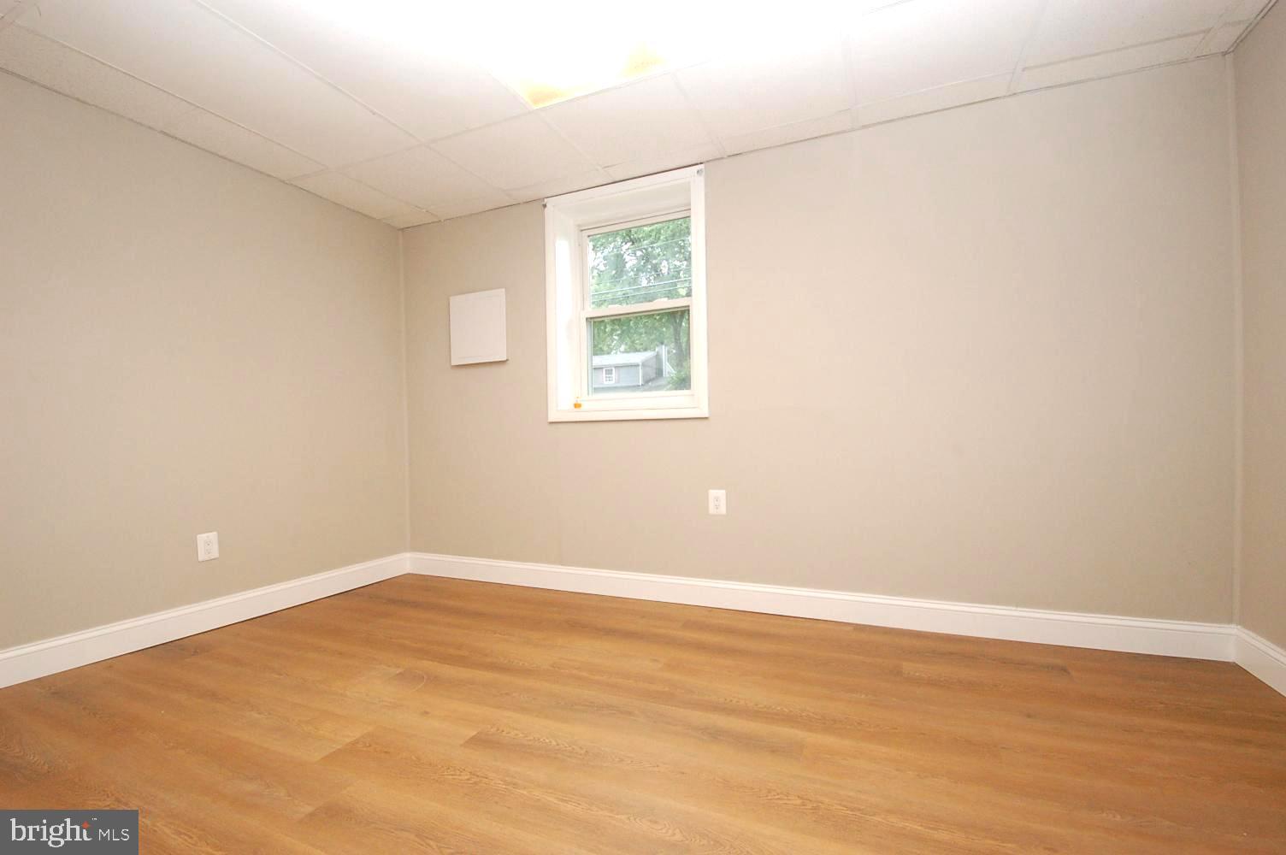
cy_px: 428
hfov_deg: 100.4
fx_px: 535
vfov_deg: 77.2
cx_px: 643
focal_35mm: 15
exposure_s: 1/60
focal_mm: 10
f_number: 8
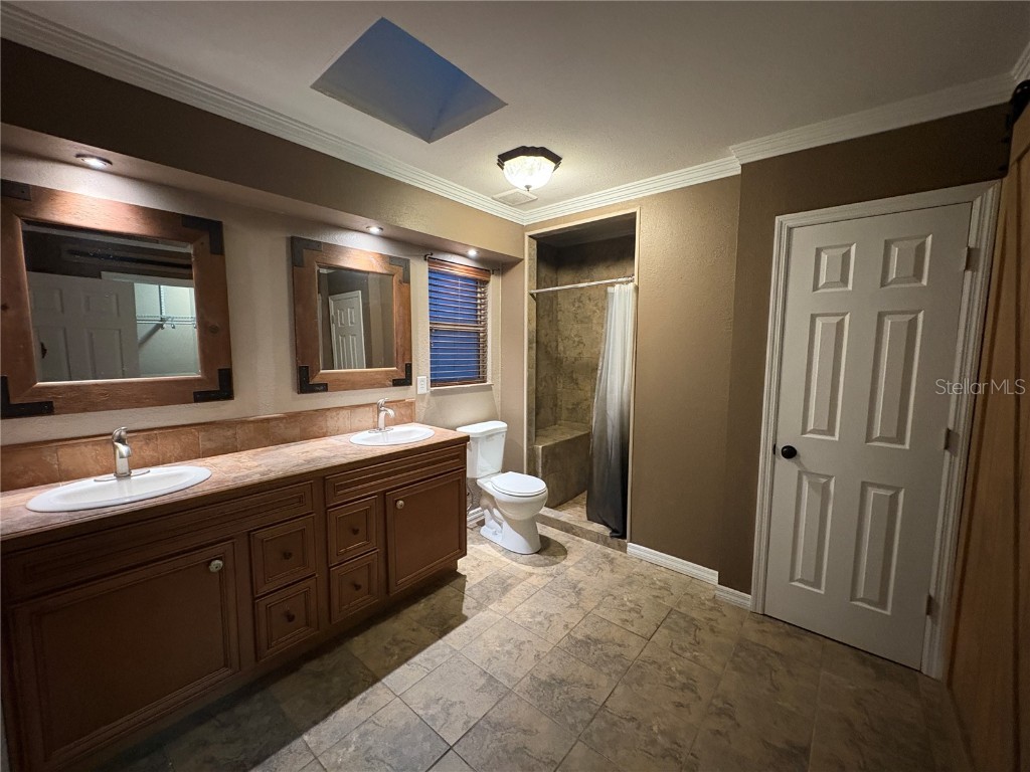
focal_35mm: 14
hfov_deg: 102.1
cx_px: 515
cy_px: 386
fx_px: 417
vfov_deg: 85.7
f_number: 2.2
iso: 640
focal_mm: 2.22
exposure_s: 1/40
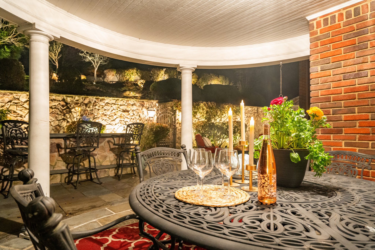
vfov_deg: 59.5
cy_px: 125
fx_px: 219
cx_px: 188
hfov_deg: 81.2
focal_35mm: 21
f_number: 5.6
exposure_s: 1/2
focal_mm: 21
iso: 3200
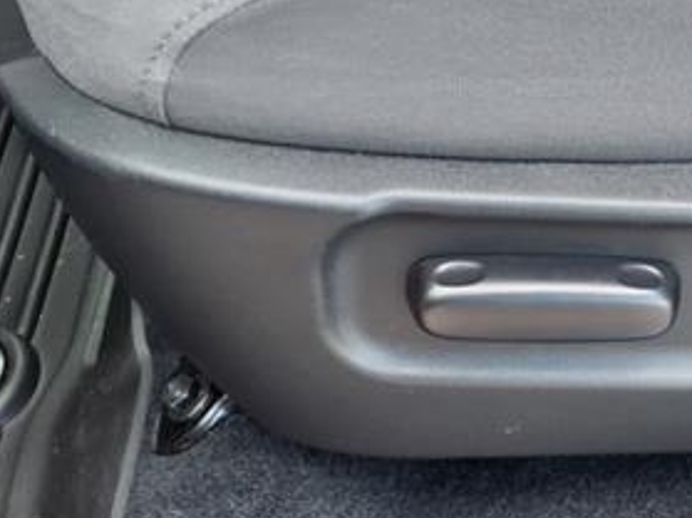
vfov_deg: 23.6
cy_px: 315
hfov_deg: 29.7
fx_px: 1239
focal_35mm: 62
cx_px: 647
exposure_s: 1/120
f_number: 1.9
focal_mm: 3.58
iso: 40
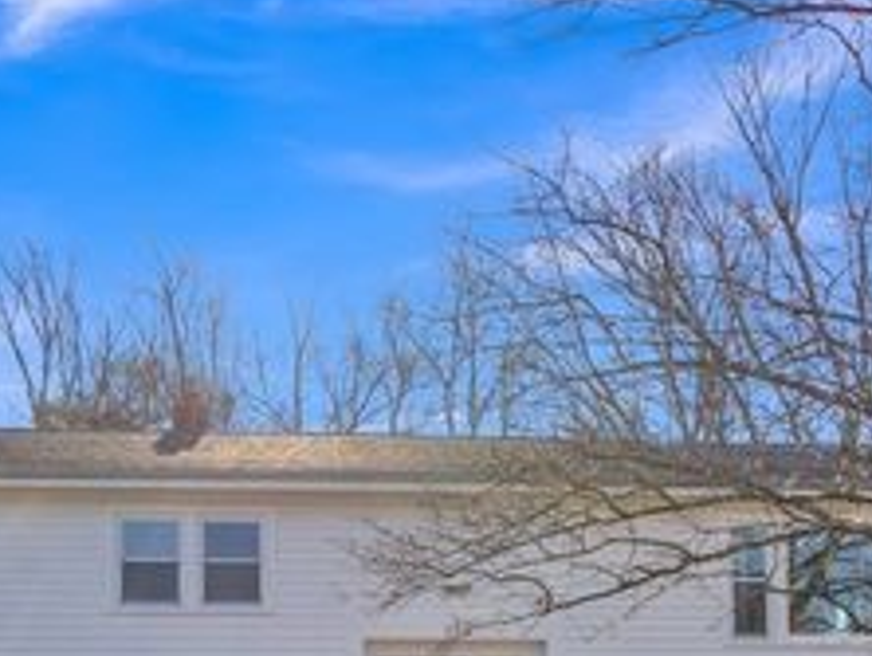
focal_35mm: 54
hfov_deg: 35.3
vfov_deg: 25.2
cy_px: 721
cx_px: 322
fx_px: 1362
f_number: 2.8
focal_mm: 12.29
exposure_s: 1/120
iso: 410
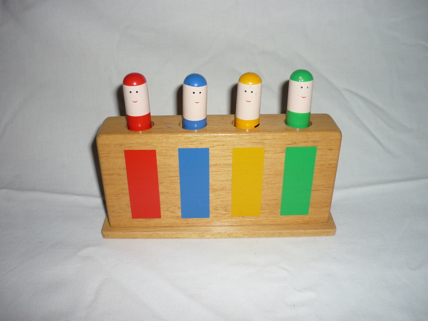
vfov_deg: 42.9
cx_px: 214
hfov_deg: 55.4
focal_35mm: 33
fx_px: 408
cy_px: 160
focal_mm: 5.5
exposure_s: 1/30
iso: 100
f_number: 2.8
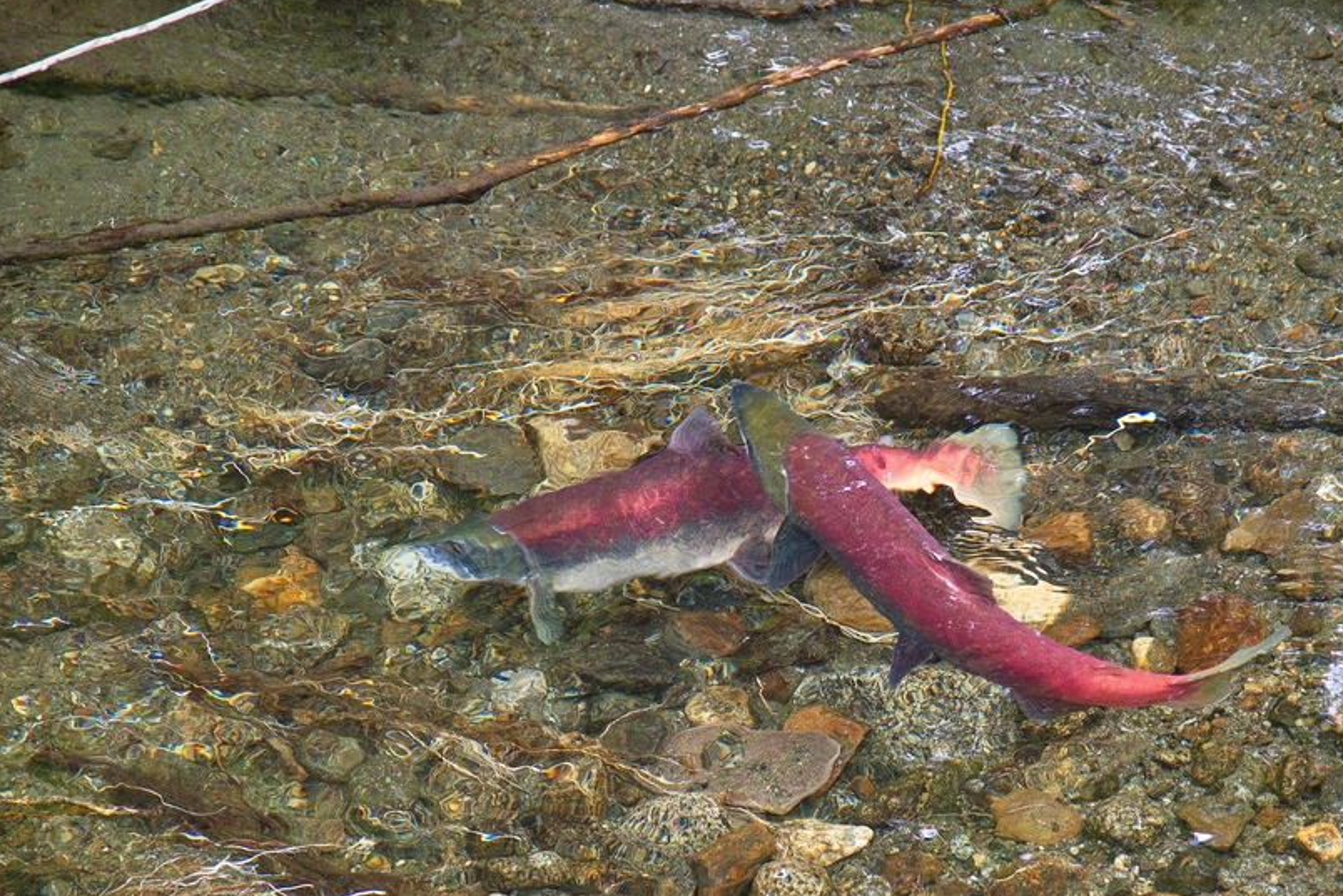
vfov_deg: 7.2
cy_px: 571
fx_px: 7129
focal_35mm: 191
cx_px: 800
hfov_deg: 10.8
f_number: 4
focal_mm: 120
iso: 1600
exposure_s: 1/250
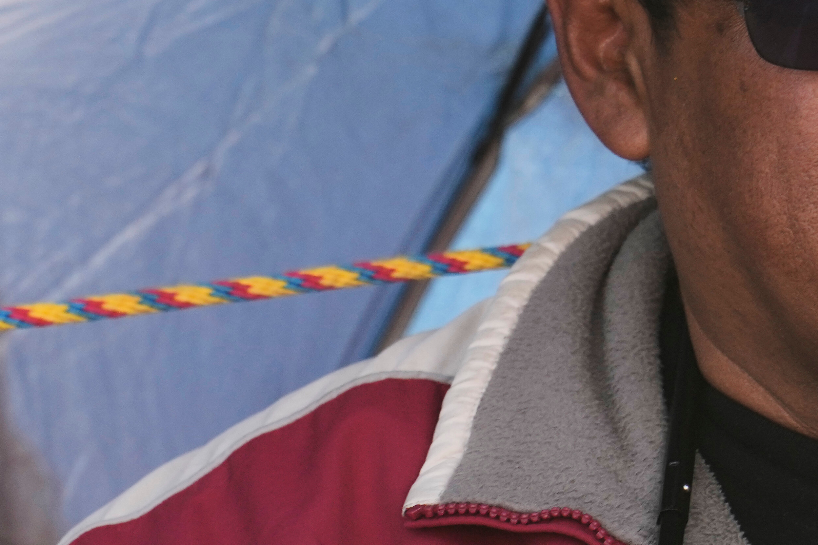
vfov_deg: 1.3
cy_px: 290
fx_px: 23605
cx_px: 912
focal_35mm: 1039
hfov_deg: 2.0
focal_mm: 300
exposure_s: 1/1000
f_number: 3.5
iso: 320
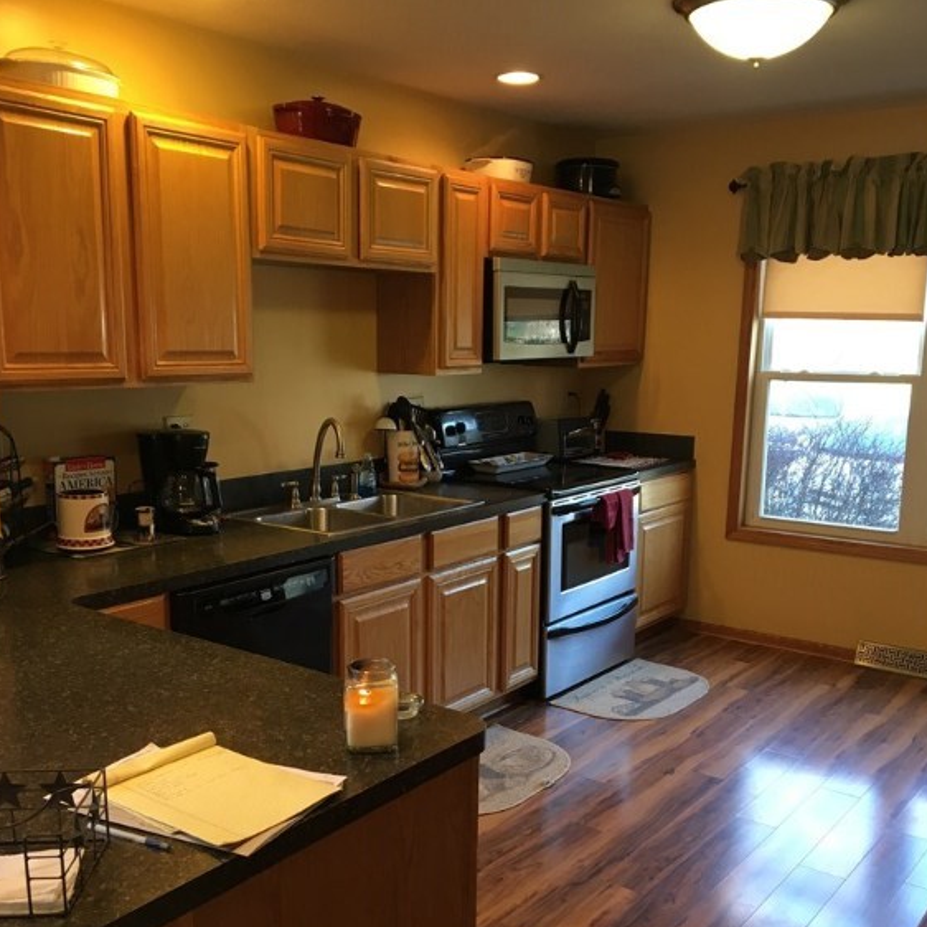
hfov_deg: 47.2
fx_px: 1060
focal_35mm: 35
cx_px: 464
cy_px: 548
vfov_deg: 47.0
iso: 64
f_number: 2.2
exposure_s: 1/30
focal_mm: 4.15
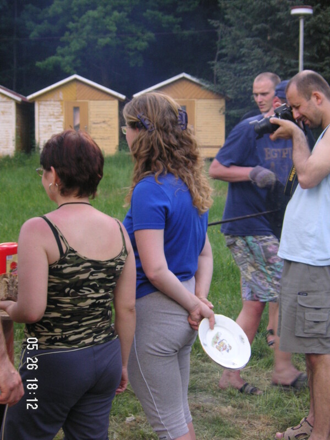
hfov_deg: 21.0
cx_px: 165
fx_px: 890
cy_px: 220
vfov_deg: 27.8
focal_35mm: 70
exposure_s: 1/90
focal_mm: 11.7
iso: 50
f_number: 4.2
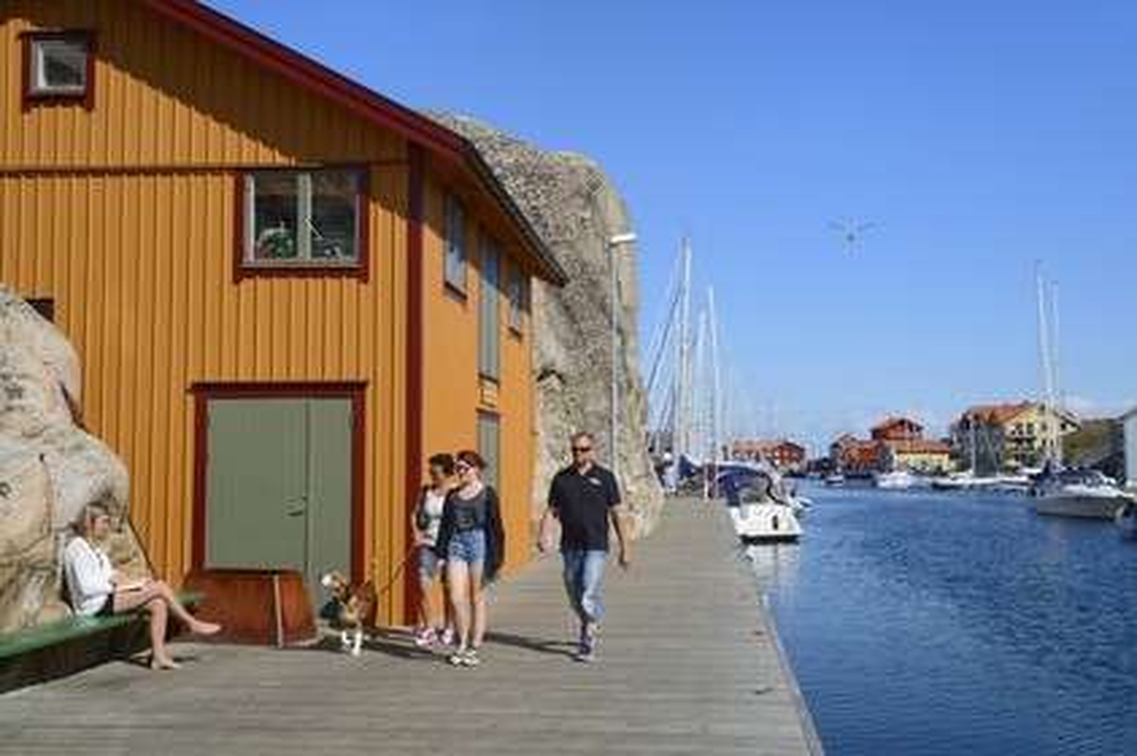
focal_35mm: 38
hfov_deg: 50.7
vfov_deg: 35.0
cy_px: 378
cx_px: 568
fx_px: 1199
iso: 200
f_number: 9
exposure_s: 1/640
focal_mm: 38
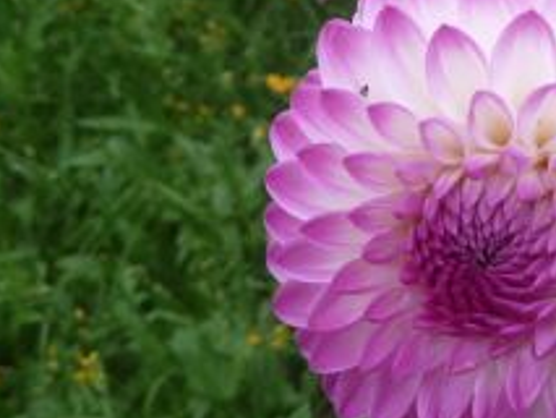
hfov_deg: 28.7
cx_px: 559
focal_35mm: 63
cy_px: 188
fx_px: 1012
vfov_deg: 23.3
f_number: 3.3
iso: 80
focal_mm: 4.9
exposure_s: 1/80
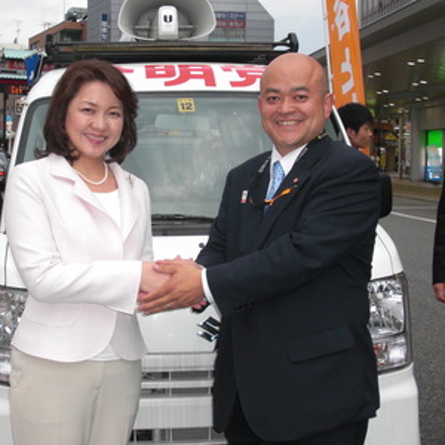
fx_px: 771
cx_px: 154
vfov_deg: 32.2
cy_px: 211
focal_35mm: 53
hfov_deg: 32.0
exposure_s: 1/125
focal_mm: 6.3
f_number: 2.8
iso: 100
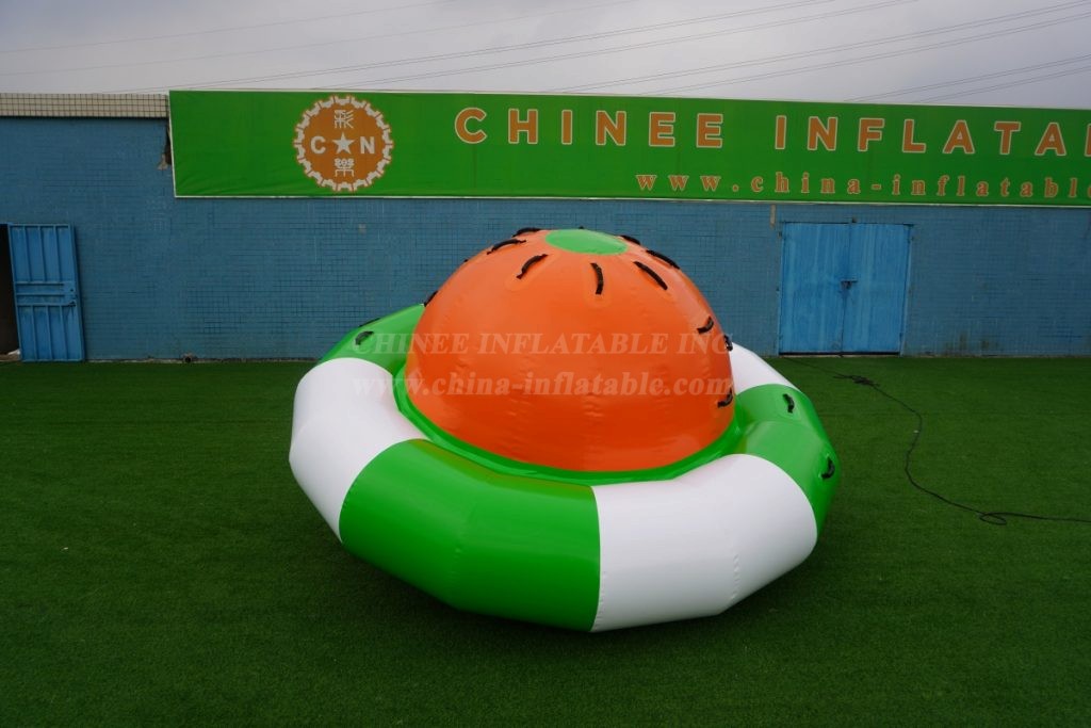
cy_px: 364
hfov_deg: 73.7
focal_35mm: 24
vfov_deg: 53.1
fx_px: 727
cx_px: 546
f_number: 6.3
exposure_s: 1/100
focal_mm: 16
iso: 100
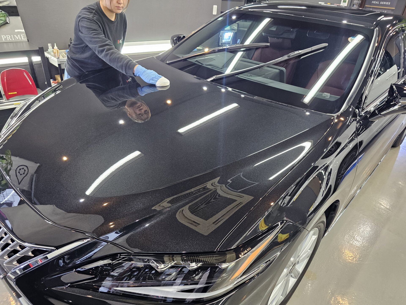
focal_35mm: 23
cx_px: 203
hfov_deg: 73.9
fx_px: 270
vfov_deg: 58.9
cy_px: 152
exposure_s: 1/100
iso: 250
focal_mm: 6.3
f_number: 1.7
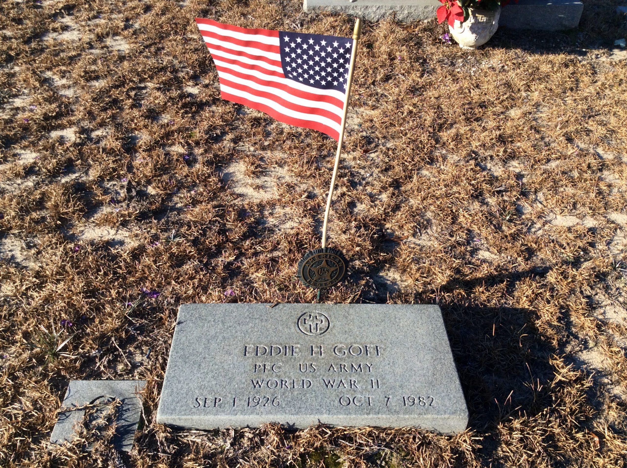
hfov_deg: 56.9
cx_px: 314
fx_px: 579
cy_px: 234
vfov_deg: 44.1
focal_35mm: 32
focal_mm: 3.3
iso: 32
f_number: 2.4
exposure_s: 1/829
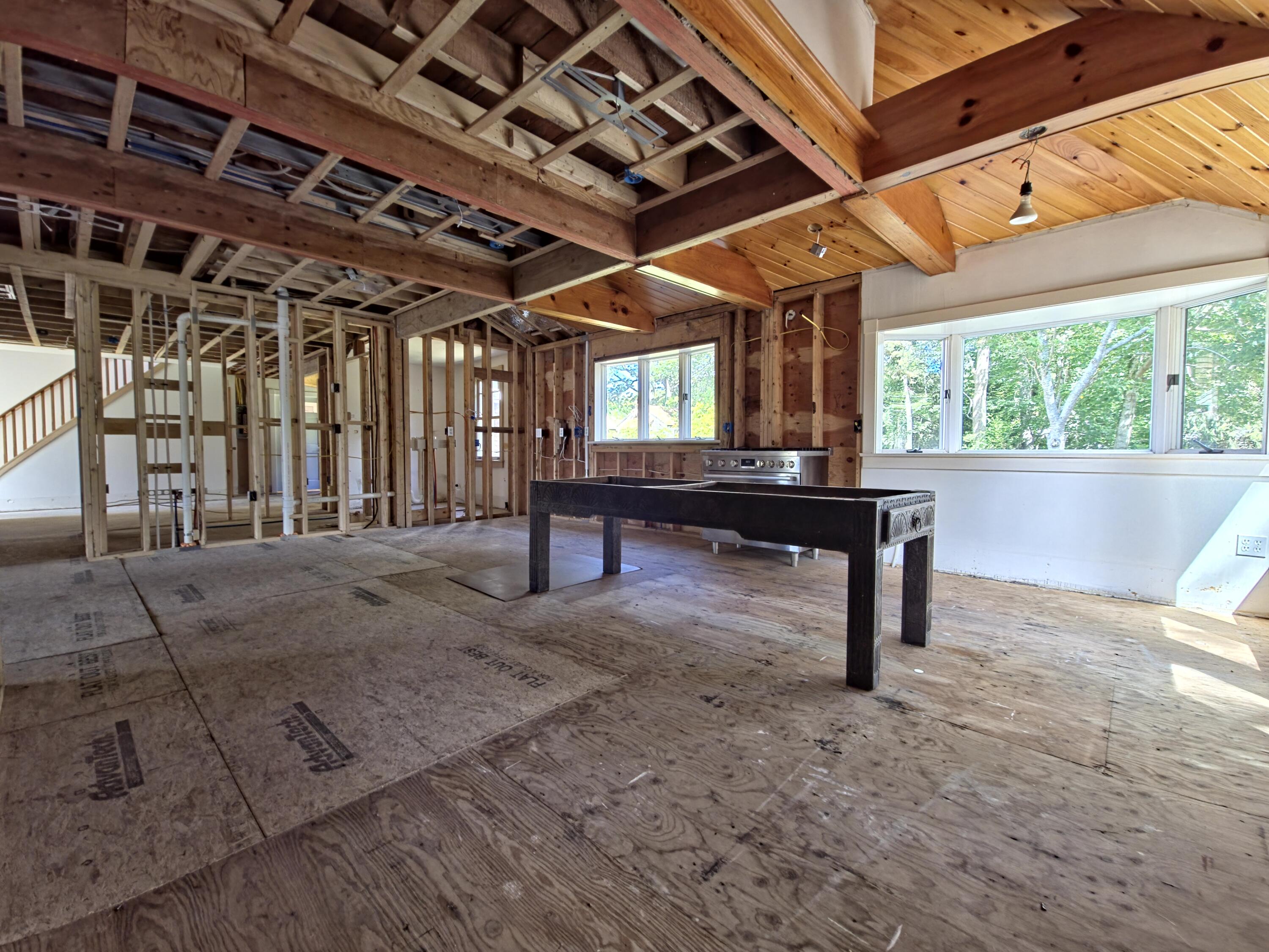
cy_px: 476
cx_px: 634
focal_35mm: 13
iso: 160
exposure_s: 1/60
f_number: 2.2
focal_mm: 2.2
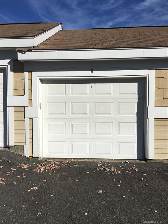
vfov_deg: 61.7
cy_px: 112
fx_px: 188
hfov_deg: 48.2
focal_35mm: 29
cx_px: 84
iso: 25
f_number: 2.2
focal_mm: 4.15
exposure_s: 1/3344
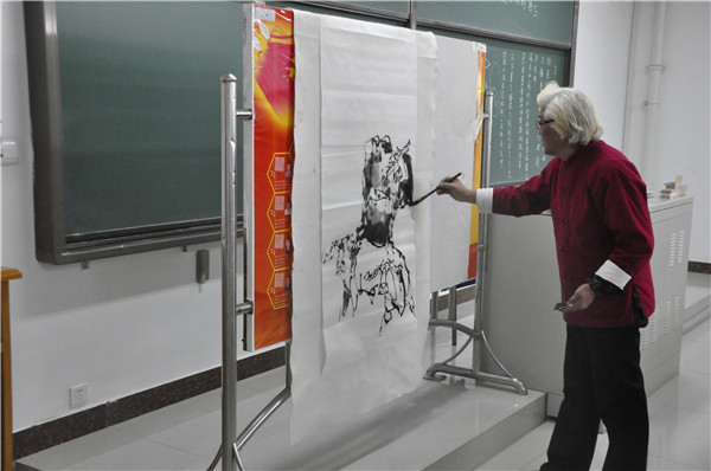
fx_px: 887
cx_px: 356
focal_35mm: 45
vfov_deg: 29.8
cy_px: 236
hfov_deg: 43.7
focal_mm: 30
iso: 3200
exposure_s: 1/60
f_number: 8
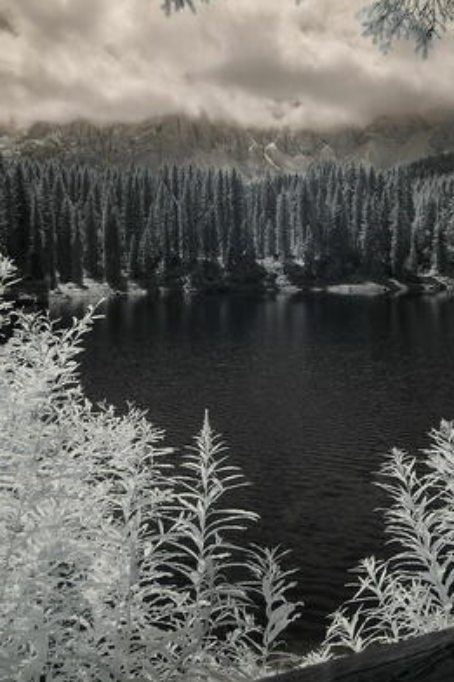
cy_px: 284
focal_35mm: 26
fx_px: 499
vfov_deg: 68.2
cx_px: 274
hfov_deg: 48.6
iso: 200
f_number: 11
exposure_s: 1/200
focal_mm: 11.5
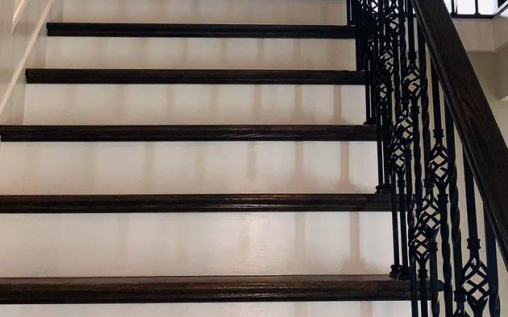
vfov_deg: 20.0
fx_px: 872
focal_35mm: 63
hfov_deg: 32.3
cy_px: -2
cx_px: 310
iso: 25
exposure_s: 1/120
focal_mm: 4.25
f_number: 1.8
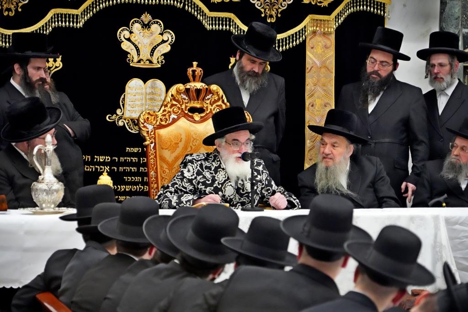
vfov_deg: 8.3
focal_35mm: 166
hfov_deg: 12.4
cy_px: 156
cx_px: 234
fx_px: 2158
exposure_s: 1/400
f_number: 6.3
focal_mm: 166
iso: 12800
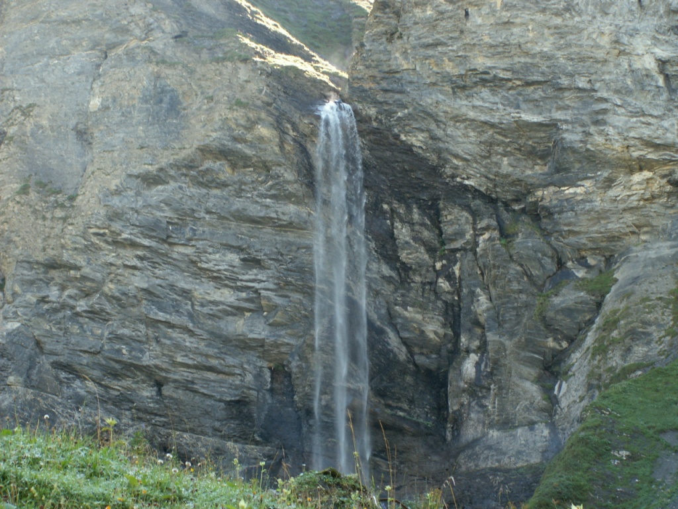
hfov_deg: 21.3
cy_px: 254
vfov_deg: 16.1
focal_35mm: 92
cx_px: 339
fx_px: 1802
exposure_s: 1/40
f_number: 3.5
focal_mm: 15.38
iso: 50
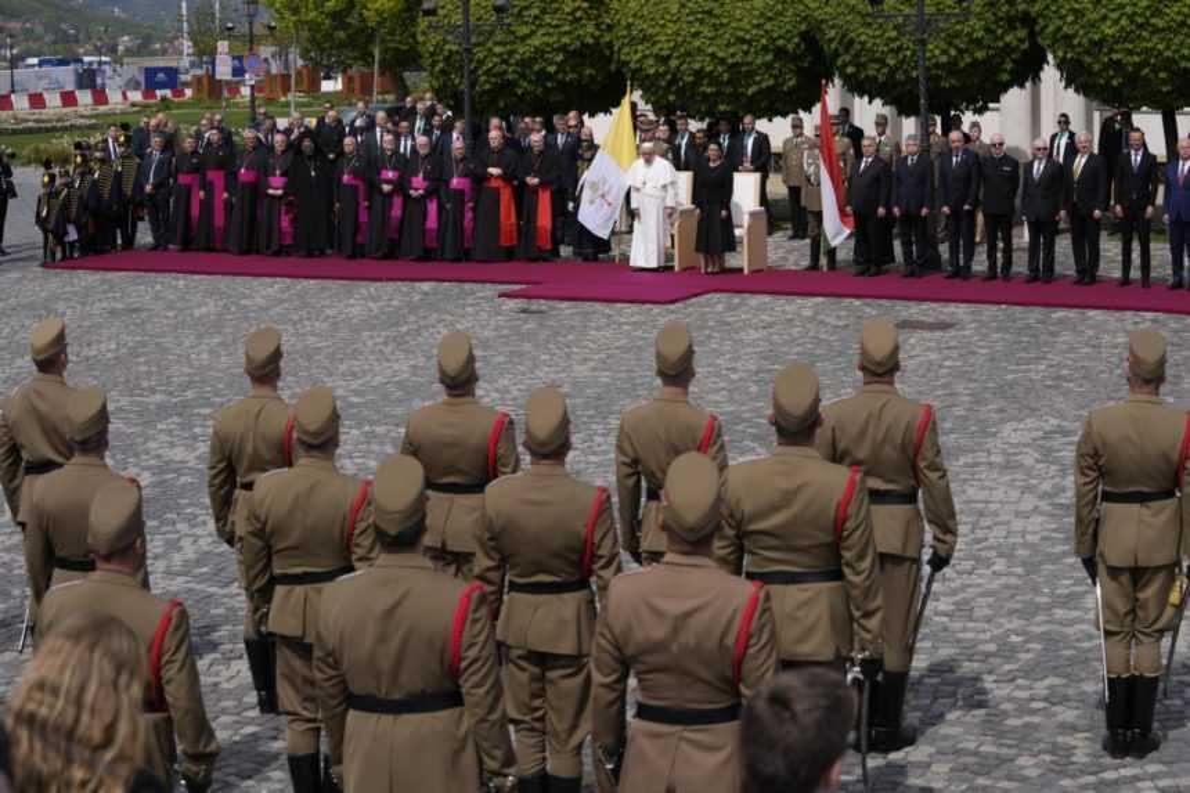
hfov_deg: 28.8
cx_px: 595
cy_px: 396
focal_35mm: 70
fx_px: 2313
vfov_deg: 19.4
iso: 100
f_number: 5.6
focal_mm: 70
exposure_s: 1/800
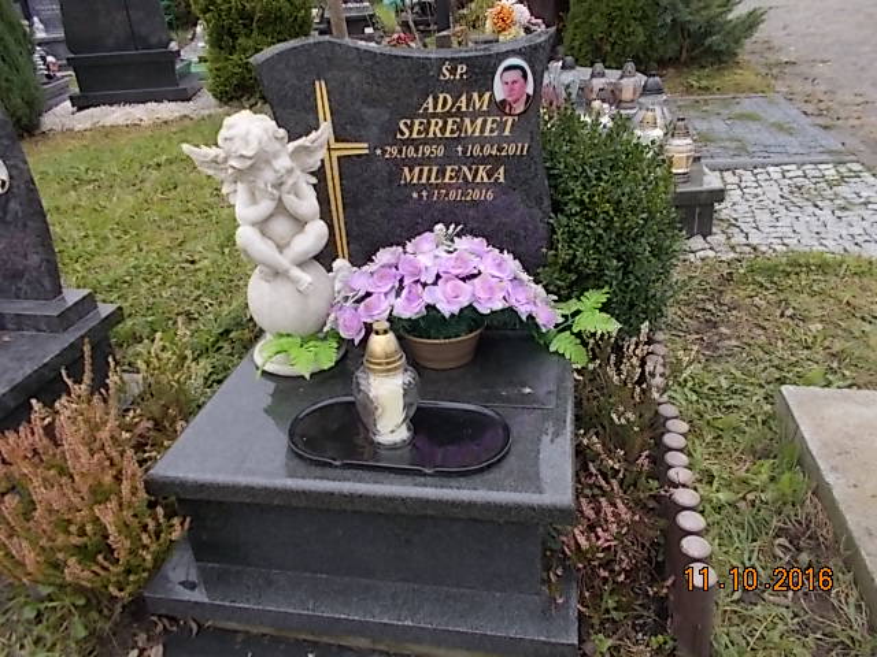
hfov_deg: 67.3
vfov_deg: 53.1
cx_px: 438
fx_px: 659
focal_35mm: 26
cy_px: 328
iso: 80
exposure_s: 1/100
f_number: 3.2
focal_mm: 4.6
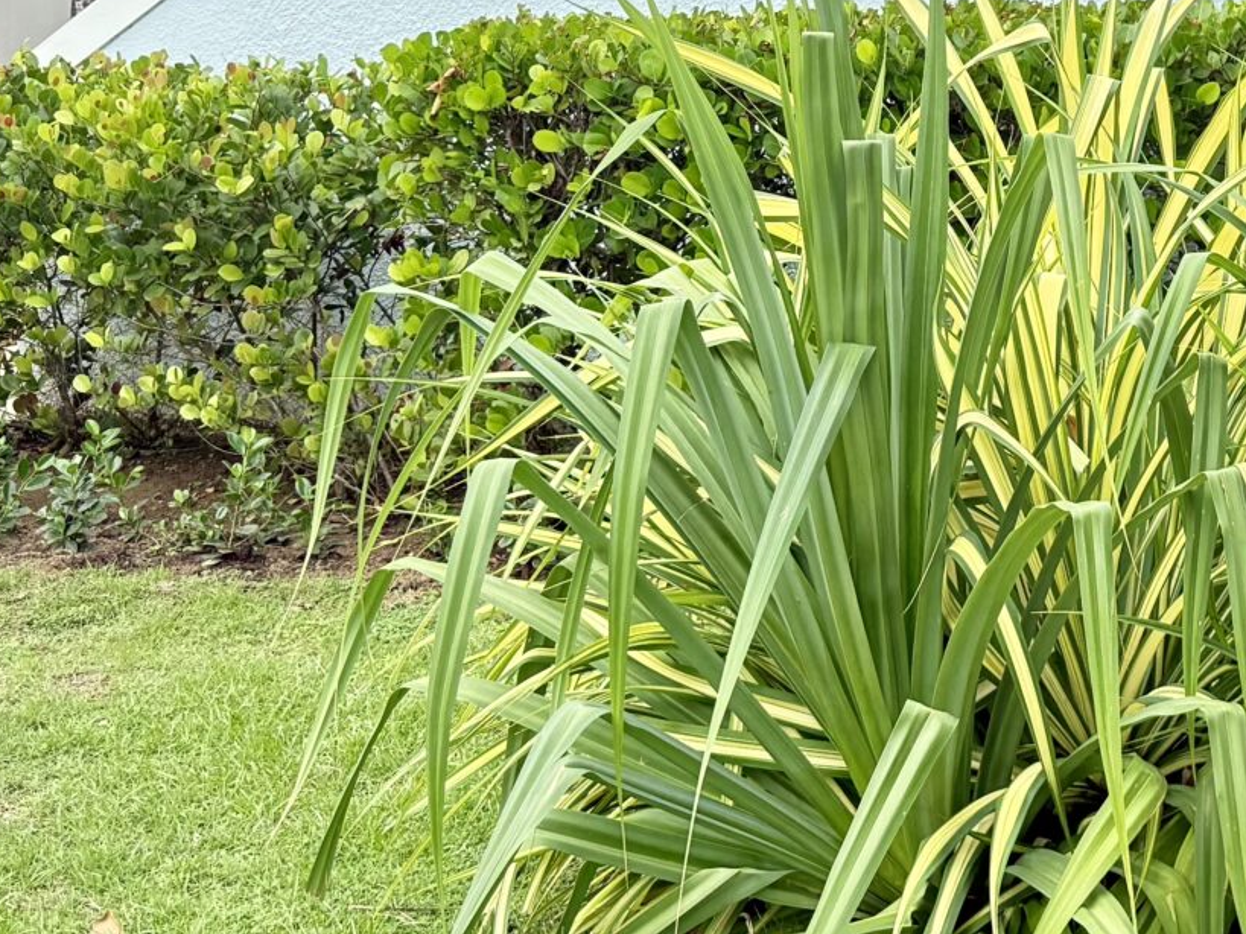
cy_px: -281
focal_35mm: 75
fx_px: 2699
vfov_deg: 18.3
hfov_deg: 24.9
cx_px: 1222
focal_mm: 6.76
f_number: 1.78
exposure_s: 1/772
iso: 100
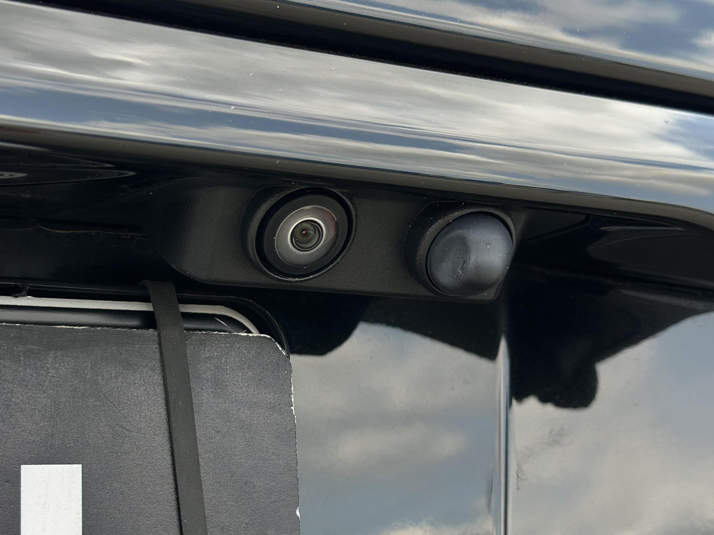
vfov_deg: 23.6
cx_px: 295
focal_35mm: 62
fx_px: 1279
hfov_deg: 31.1
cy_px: 309
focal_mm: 6.86
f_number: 1.78
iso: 80
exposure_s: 1/1085
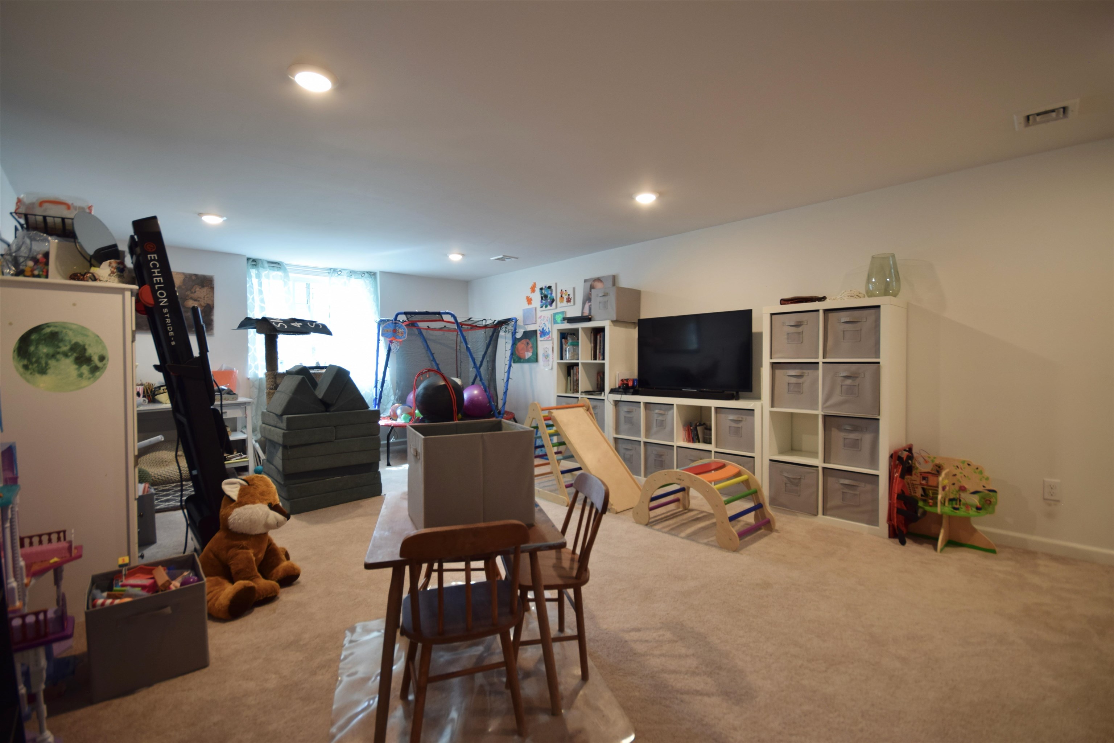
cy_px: 372
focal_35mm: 15
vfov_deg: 77.3
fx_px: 464
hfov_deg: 100.4
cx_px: 557
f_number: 6.3
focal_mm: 10
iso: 200
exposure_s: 1/10
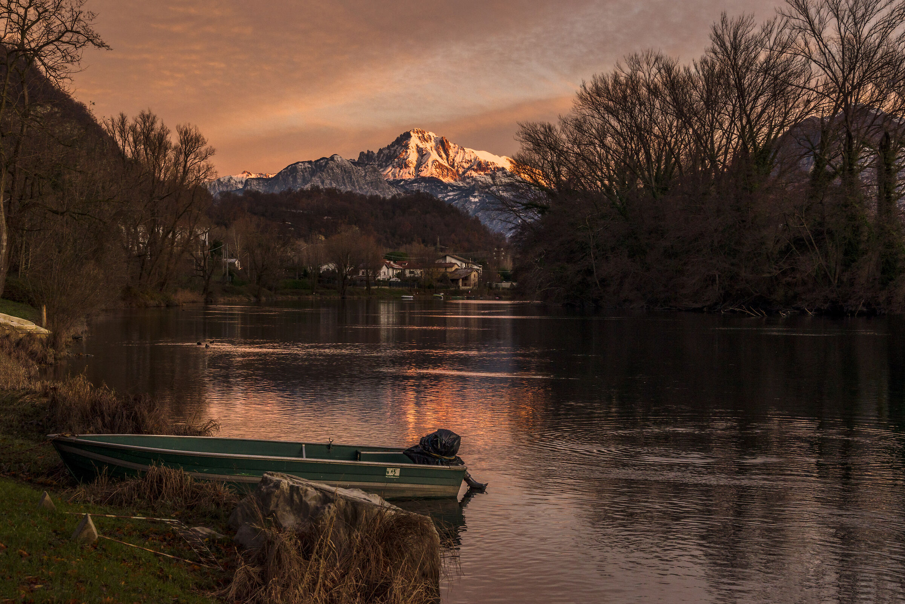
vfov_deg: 22.6
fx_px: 1508
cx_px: 452
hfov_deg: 33.4
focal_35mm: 60
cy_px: 302
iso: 200
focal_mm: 40
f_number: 10
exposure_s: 1/100
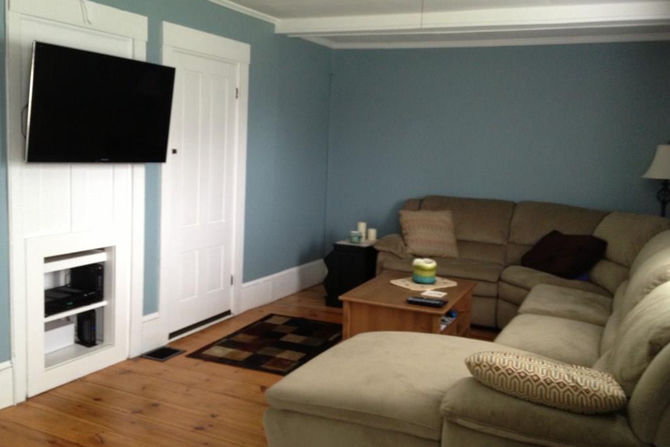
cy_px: 219
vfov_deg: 36.0
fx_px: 689
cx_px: 333
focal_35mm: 37
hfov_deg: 51.9
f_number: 2.4
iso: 160
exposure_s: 1/20
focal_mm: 4.28
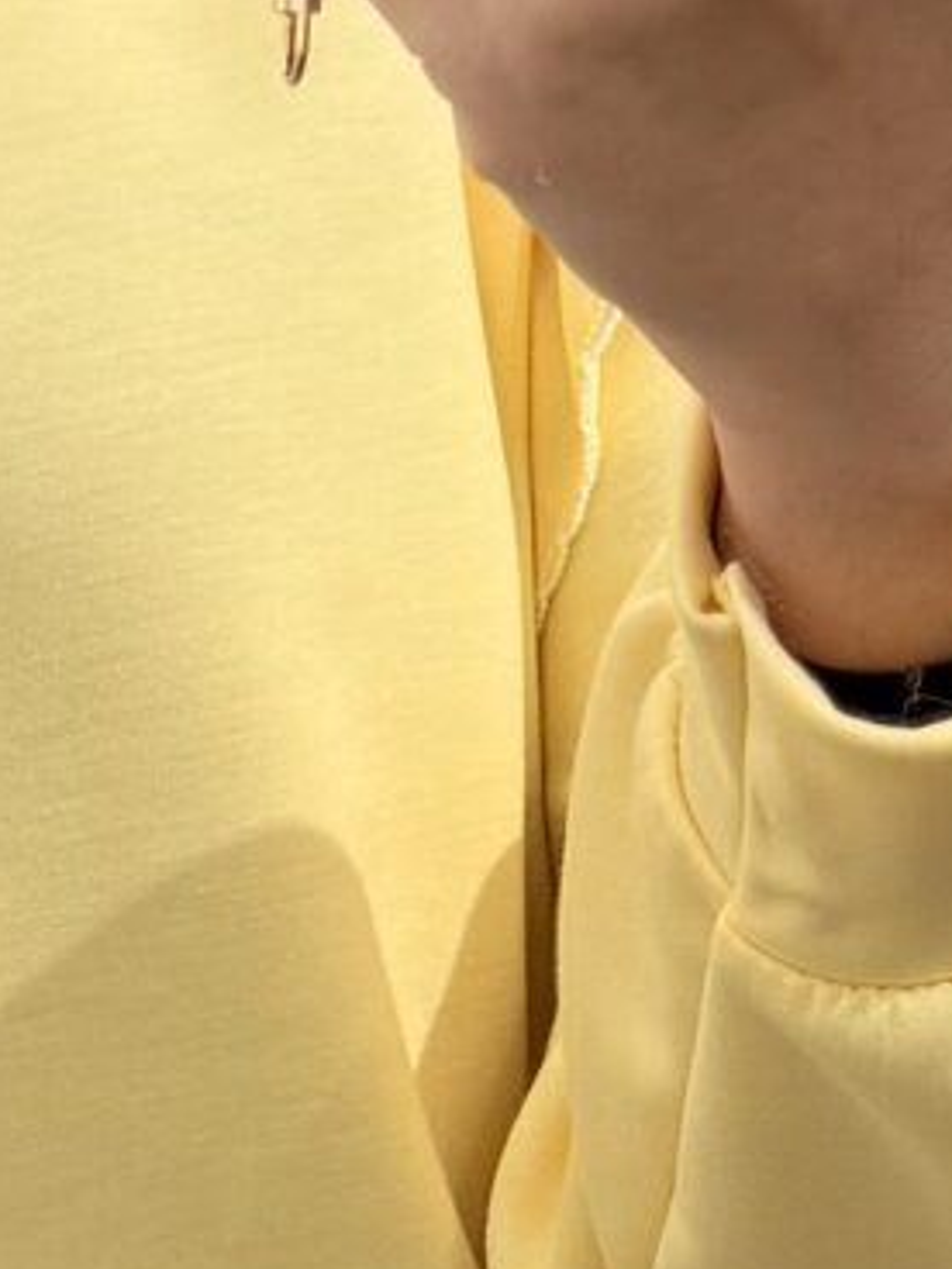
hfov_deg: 8.8
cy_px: 600
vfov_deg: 11.8
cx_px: -155
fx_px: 6124
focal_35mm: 167
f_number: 1.78
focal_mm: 6.76
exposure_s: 1/100
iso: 125
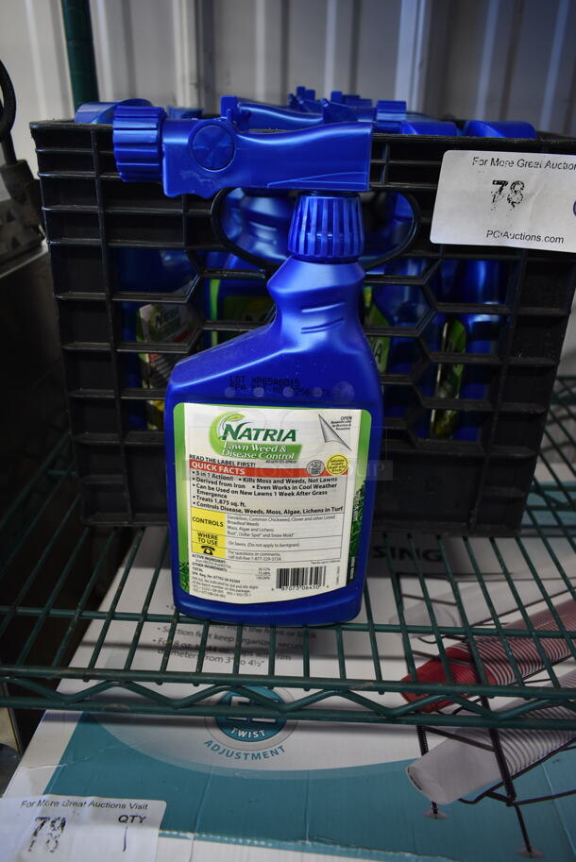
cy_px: 431
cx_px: 288
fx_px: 647
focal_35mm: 27
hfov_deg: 48.0
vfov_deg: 67.3
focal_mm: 18
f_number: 3.5
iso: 450
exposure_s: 1/30
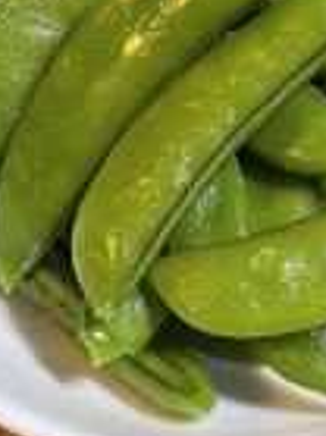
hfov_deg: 19.4
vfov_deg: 25.8
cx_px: 254
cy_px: 132
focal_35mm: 75
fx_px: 943
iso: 200
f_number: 1.6
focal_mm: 4.2
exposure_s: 1/60
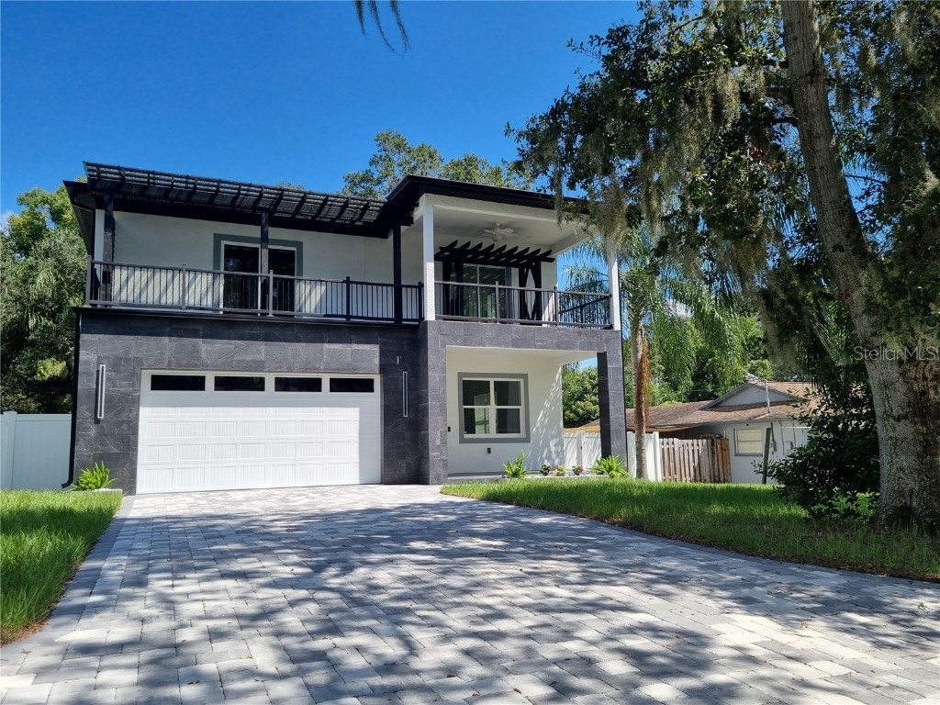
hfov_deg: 67.3
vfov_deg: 53.1
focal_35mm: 26
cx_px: 470
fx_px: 706
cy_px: 352
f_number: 1.8
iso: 50
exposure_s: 1/2008
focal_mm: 5.4
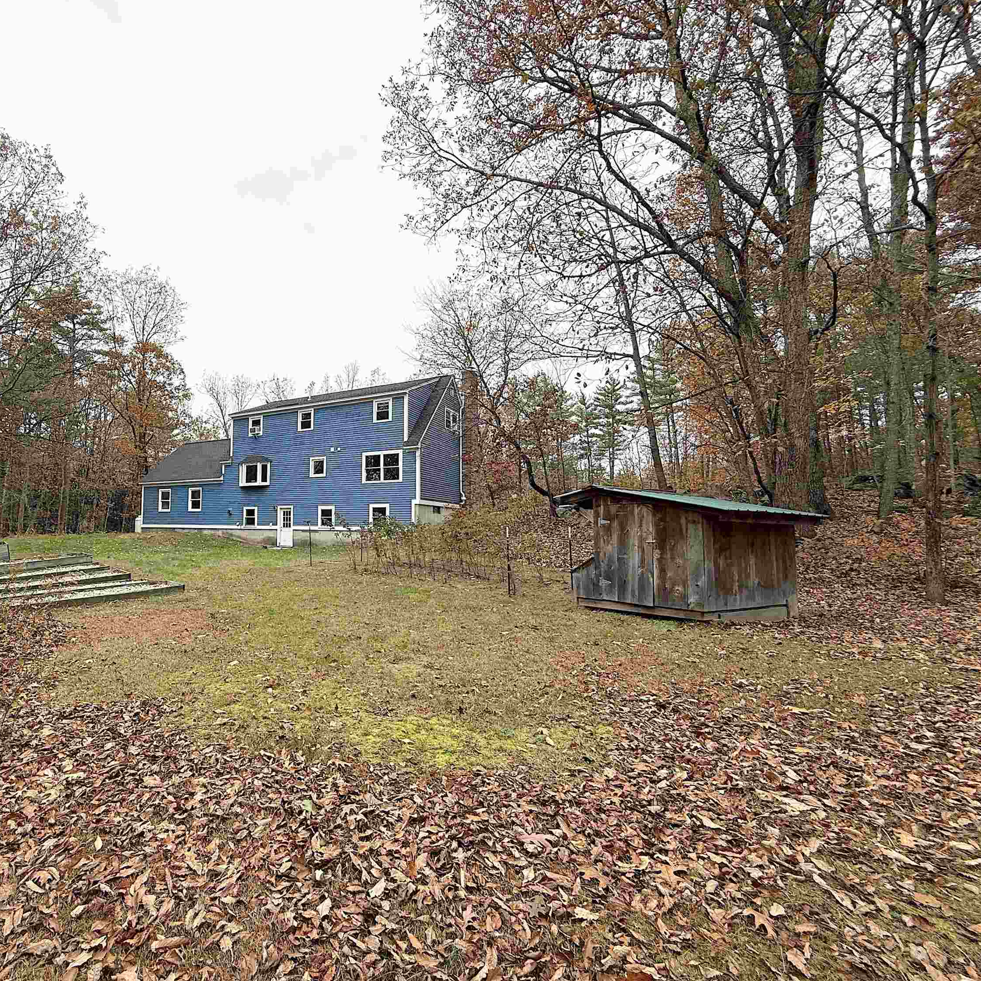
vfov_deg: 84.0
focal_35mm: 17
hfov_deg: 81.6
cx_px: 339
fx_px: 545
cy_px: 497
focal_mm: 2.22
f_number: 2.2
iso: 50
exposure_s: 1/574
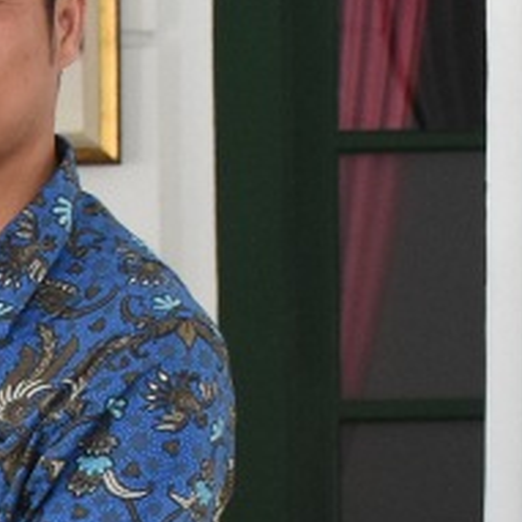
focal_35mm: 231
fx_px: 3941
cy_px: 806
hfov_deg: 7.0
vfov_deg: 7.4
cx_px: -834
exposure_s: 1/60
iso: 1000
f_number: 5.6
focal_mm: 22
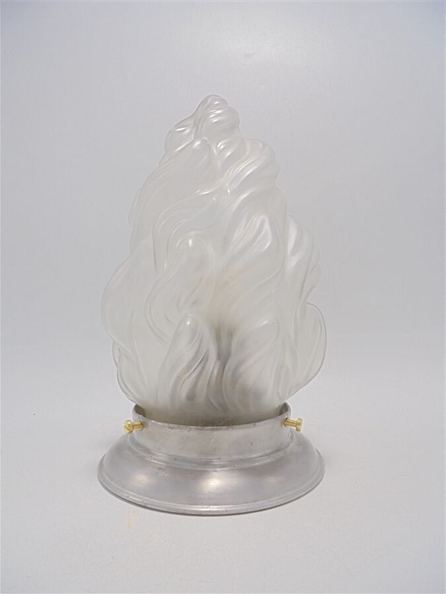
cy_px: 297
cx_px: 223
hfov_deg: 53.1
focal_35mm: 26
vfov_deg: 67.3
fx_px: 447
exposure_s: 1/80
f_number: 3.5
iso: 100
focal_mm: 4.6
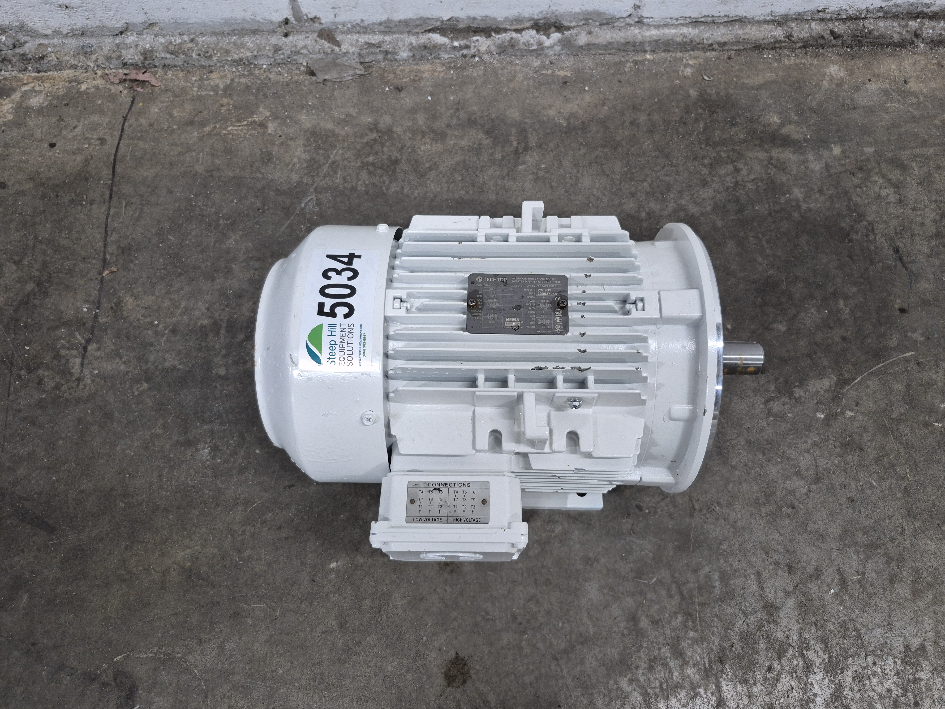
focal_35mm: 23
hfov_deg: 73.9
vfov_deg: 58.9
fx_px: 628
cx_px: 472
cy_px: 354
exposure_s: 1/120
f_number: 1.8
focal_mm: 5.4
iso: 320
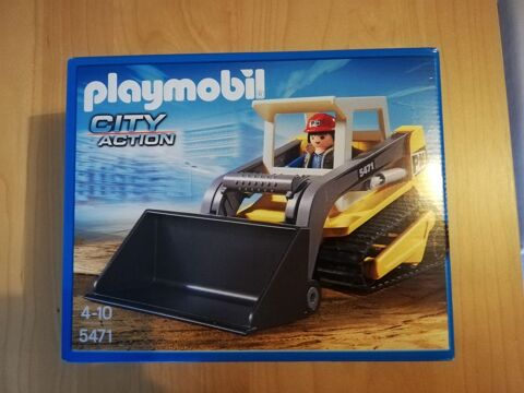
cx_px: 262
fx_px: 394
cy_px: 196
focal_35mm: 26
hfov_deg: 67.3
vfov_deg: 53.1
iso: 1000
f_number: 2.2
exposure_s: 1/17.1
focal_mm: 3.81
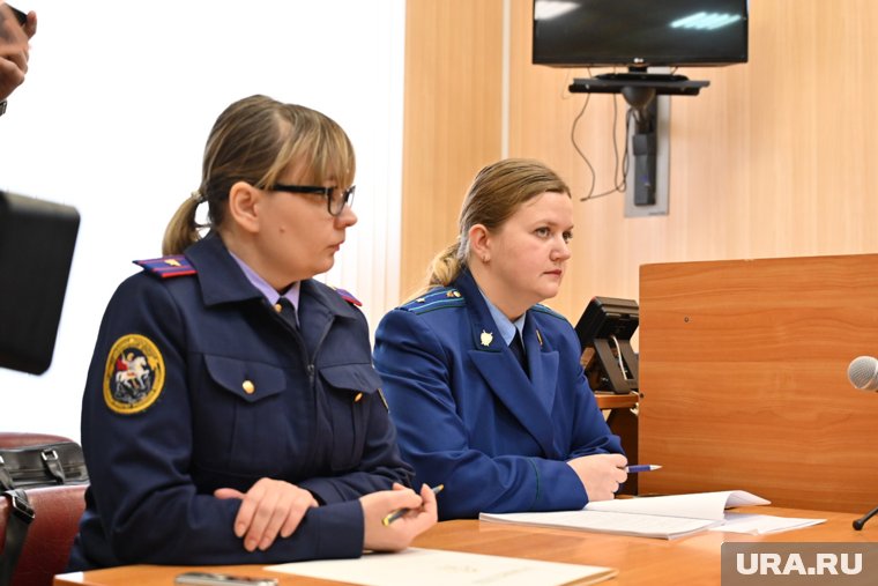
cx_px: 439
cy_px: 293
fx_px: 1122
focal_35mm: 46
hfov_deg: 42.7
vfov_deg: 29.3
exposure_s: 1/250
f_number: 4
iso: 2500
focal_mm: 46
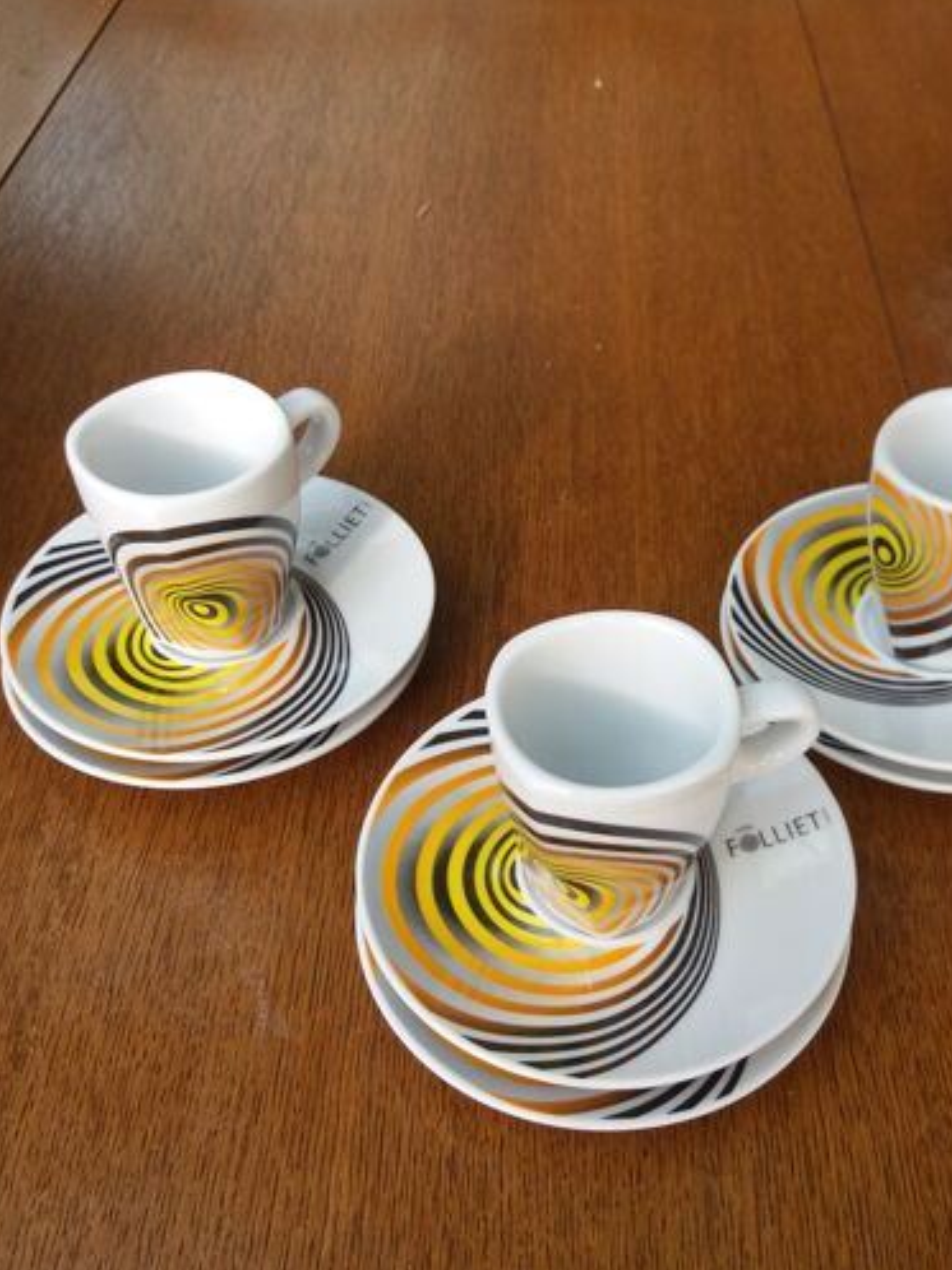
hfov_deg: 39.4
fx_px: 1321
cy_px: 643
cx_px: 595
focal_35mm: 36
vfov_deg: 51.4
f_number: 1.9
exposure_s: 1/111
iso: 64
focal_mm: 3.7
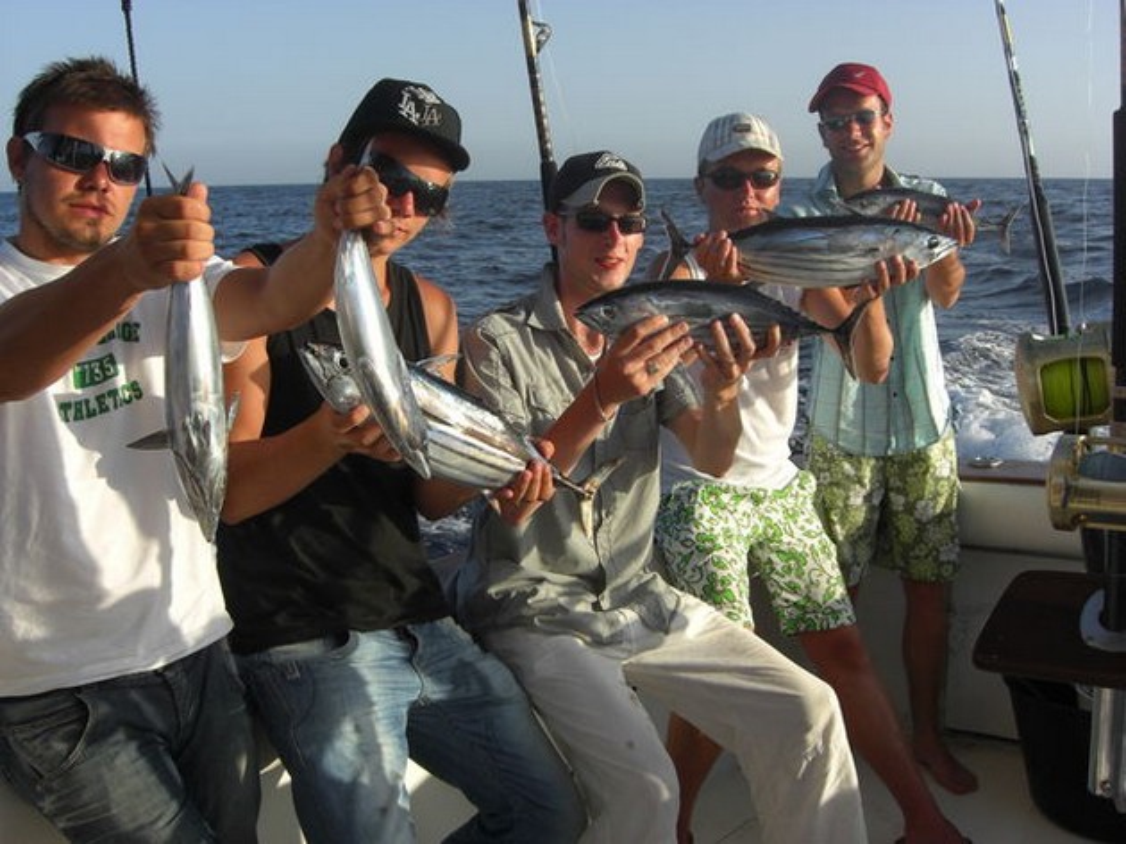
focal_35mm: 38
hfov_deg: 49.0
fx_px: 1236
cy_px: 422
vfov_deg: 37.7
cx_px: 563
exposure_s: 1/500
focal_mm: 7.9
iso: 80
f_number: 4
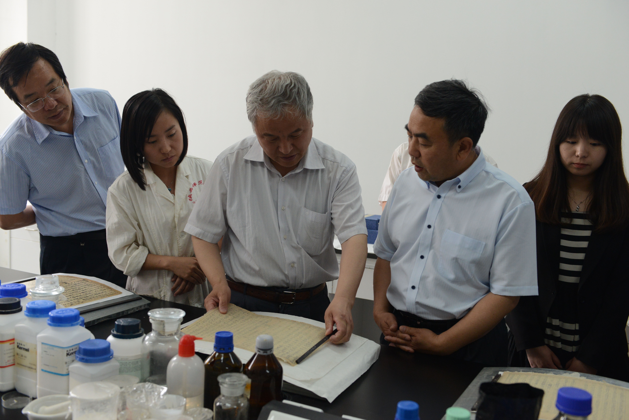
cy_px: 210
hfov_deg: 50.7
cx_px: 314
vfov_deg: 35.1
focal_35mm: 38
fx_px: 664
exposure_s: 1/80
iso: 1600
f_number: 4.5
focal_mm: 38
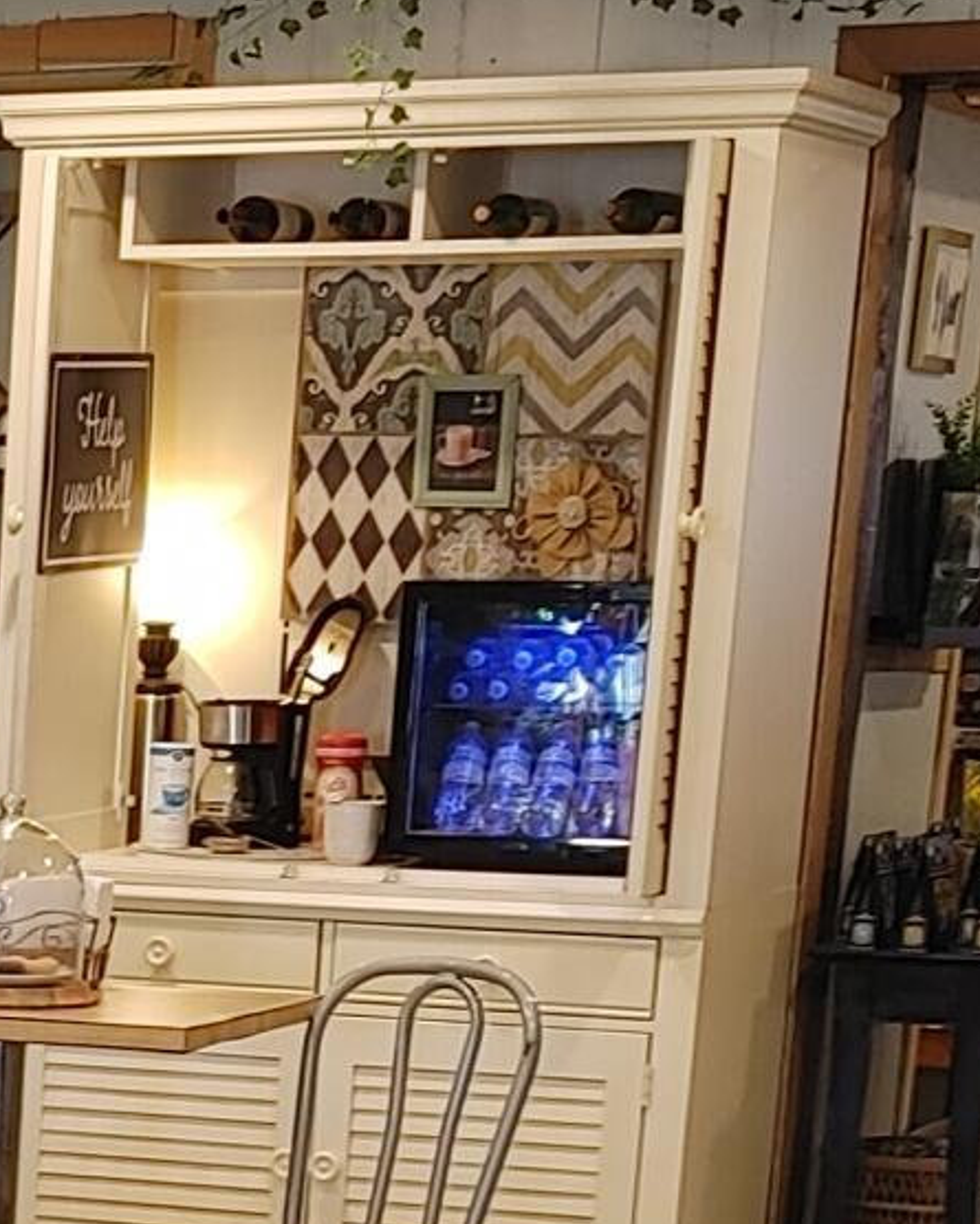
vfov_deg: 13.5
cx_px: -916
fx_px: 4966
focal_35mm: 137
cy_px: 1651
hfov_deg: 10.4
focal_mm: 5.58
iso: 150
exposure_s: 1/30
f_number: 1.8
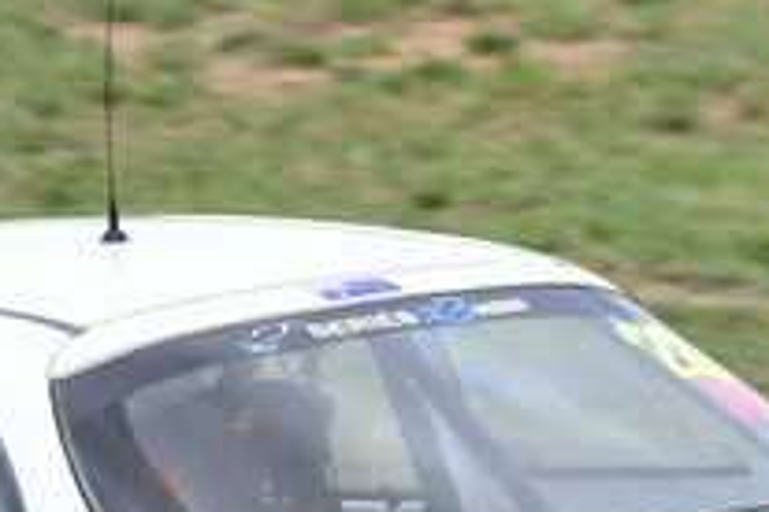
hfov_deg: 0.7
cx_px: -15
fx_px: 62006
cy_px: 477
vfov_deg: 0.5
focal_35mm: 2903
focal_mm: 500
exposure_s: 1/640
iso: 640
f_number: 10
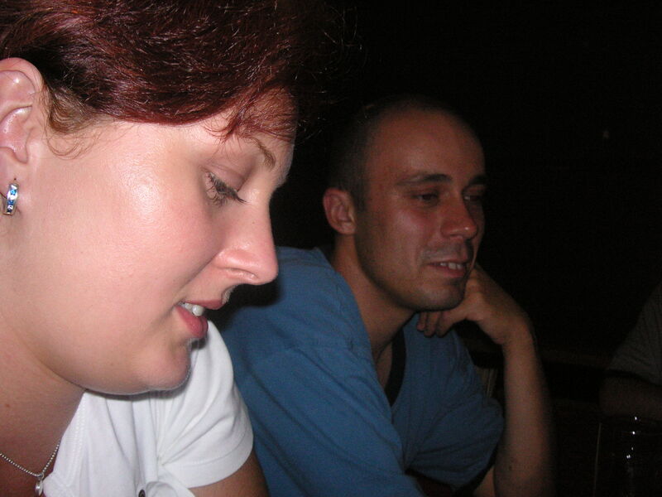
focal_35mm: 37
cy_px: 248
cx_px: 331
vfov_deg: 38.7
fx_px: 708
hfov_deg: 50.1
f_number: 6.7
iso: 160
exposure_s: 1/45
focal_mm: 6.1
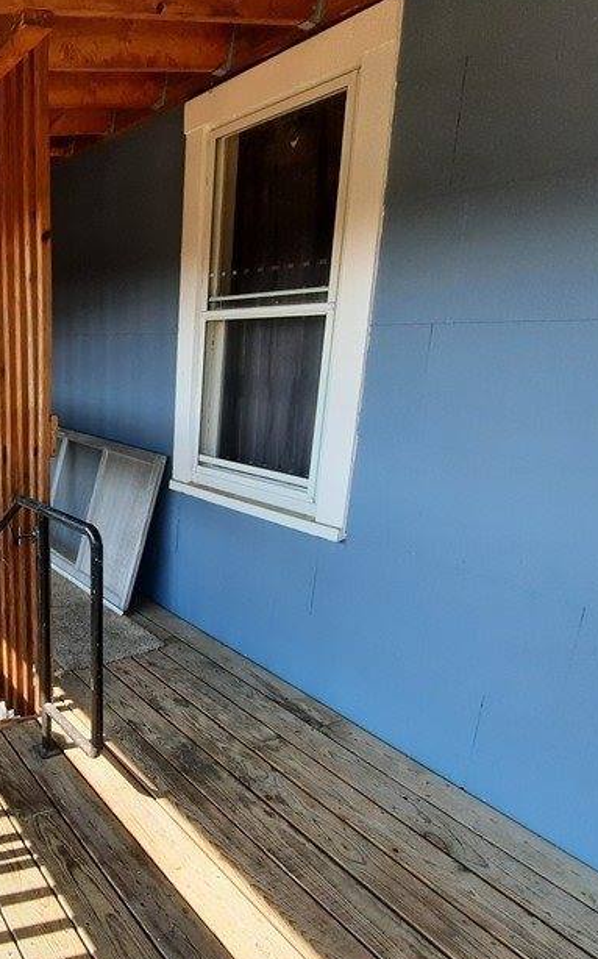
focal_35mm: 23
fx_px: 601
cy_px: 504
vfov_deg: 77.1
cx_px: 17
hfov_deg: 45.7
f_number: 2.2
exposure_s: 1/293
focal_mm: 1.74
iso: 40
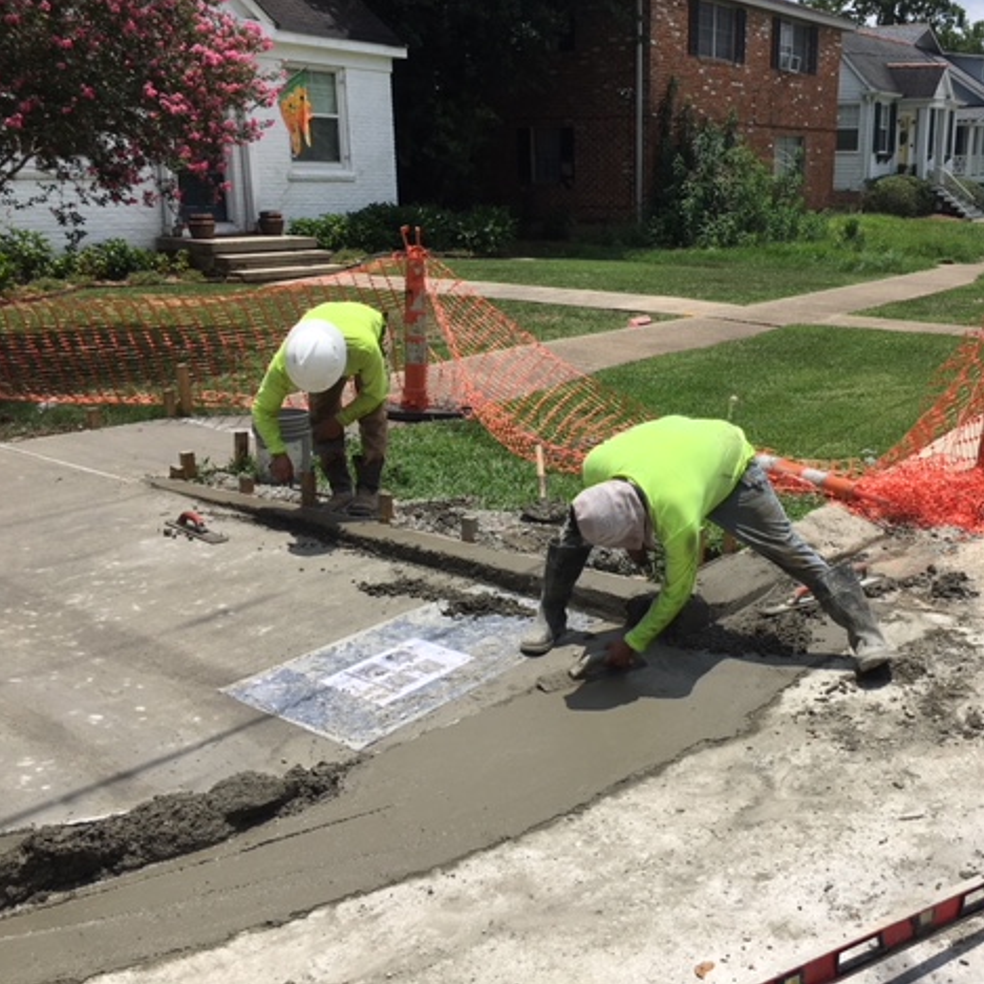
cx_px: 650
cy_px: 483
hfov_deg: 46.5
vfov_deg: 47.2
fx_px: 1126
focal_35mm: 35
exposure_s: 1/2747
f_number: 2.2
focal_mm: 4.15
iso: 25
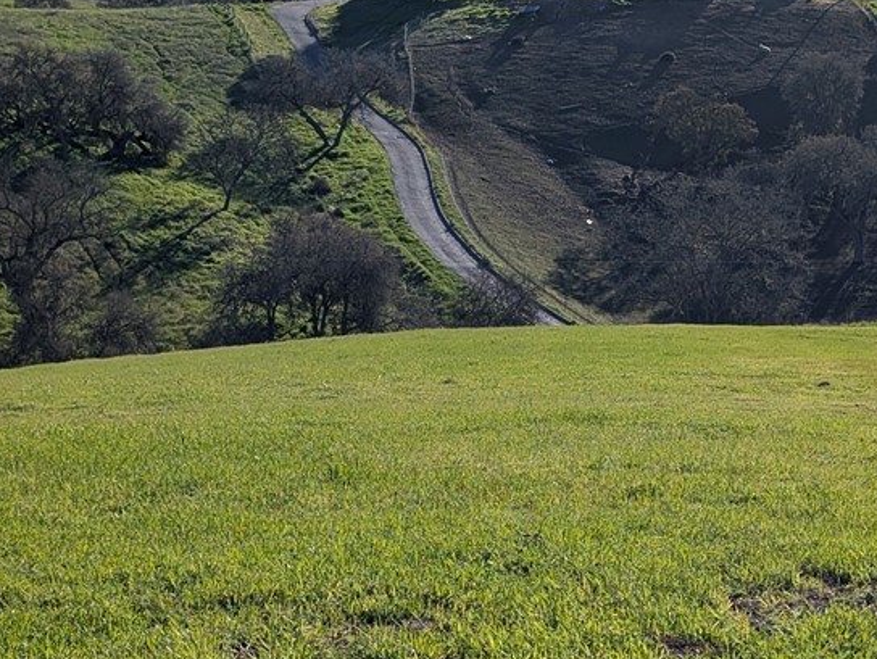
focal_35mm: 92
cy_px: 279
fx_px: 2333
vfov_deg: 16.1
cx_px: 449
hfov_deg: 21.3
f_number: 1.68
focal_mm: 6.9
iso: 21
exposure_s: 1/1613
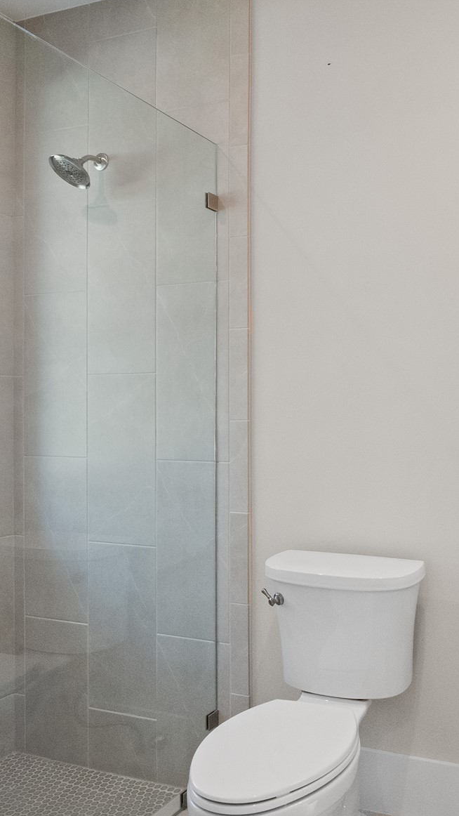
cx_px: 427
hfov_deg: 36.2
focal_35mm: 30
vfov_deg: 64.3
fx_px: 649
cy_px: 418
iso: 3200
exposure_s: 1/40
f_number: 13
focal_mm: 10
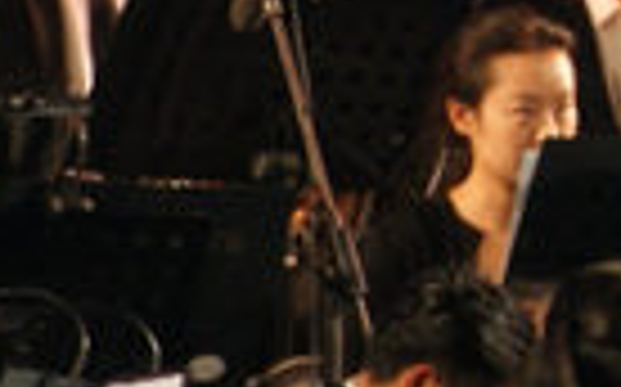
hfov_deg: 1.3
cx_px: 1125
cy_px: 110
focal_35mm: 1598
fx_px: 27023
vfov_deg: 0.8
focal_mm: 180
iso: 400
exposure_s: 1/40
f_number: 5.6
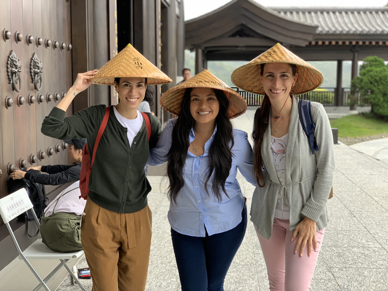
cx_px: 194
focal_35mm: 52
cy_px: 146
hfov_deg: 36.8
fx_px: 583
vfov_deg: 28.0
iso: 80
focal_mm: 6
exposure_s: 1/122
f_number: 2.4
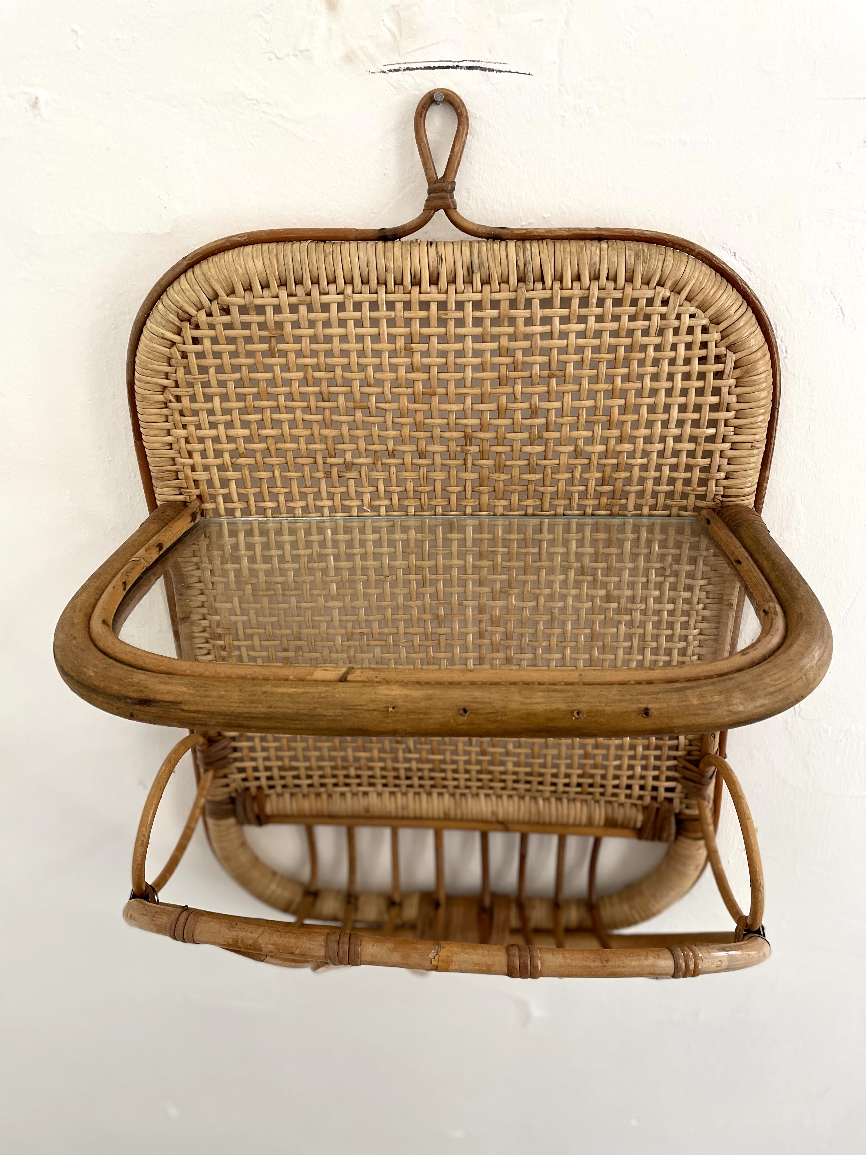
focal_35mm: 26
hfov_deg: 53.1
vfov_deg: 67.3
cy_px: 578
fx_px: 867
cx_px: 433
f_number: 1.6
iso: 160
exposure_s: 1/60
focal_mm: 4.2
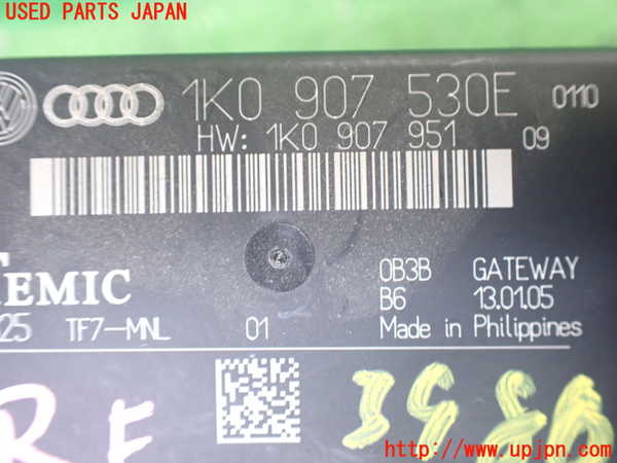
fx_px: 535
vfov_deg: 46.8
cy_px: 232
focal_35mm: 30
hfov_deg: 60.0
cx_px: 308
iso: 800
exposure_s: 1/60
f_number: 2.3
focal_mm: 5.4
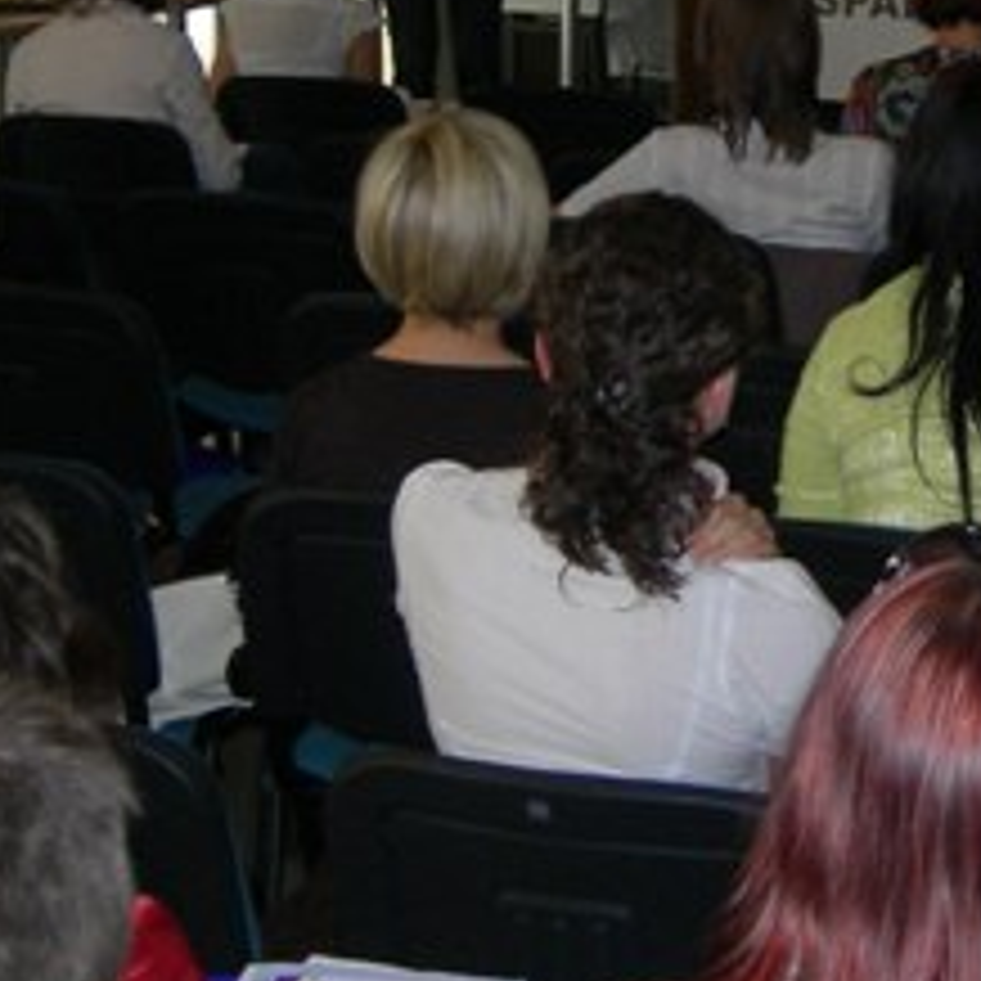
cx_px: 909
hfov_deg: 13.3
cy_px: 72
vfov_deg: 13.3
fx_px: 4168
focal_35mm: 130
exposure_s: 1/60.1
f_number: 3.1
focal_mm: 10.4
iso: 157
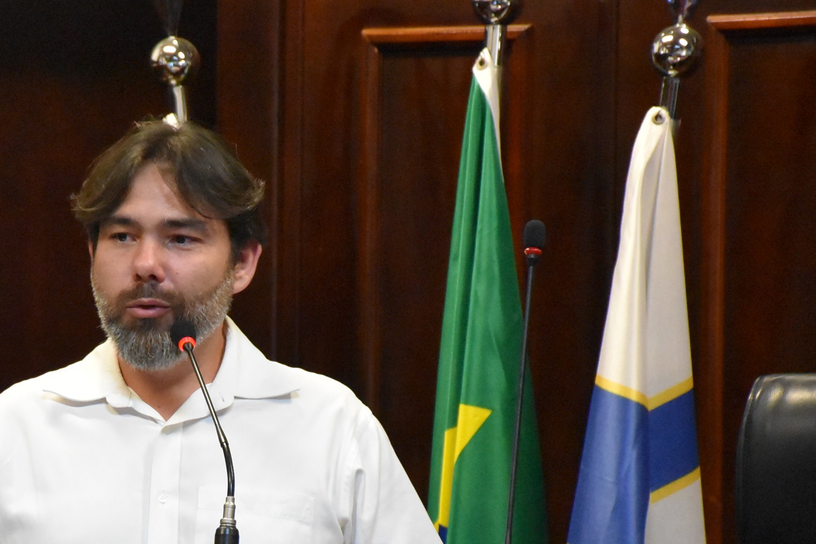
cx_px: 126
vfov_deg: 4.5
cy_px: 477
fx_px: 6981
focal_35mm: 308
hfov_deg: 6.7
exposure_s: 1/125
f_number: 5.6
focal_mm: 112
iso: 7200
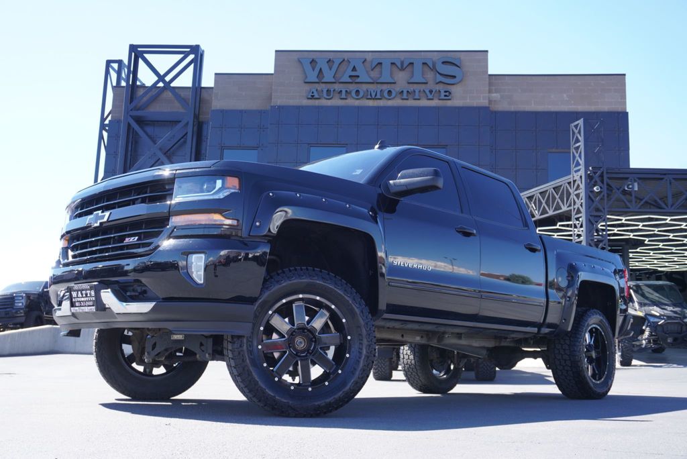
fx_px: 716
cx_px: 344
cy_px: 230
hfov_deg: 51.3
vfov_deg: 35.5
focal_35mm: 38
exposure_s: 1/100
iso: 100
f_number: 5.6
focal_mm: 25
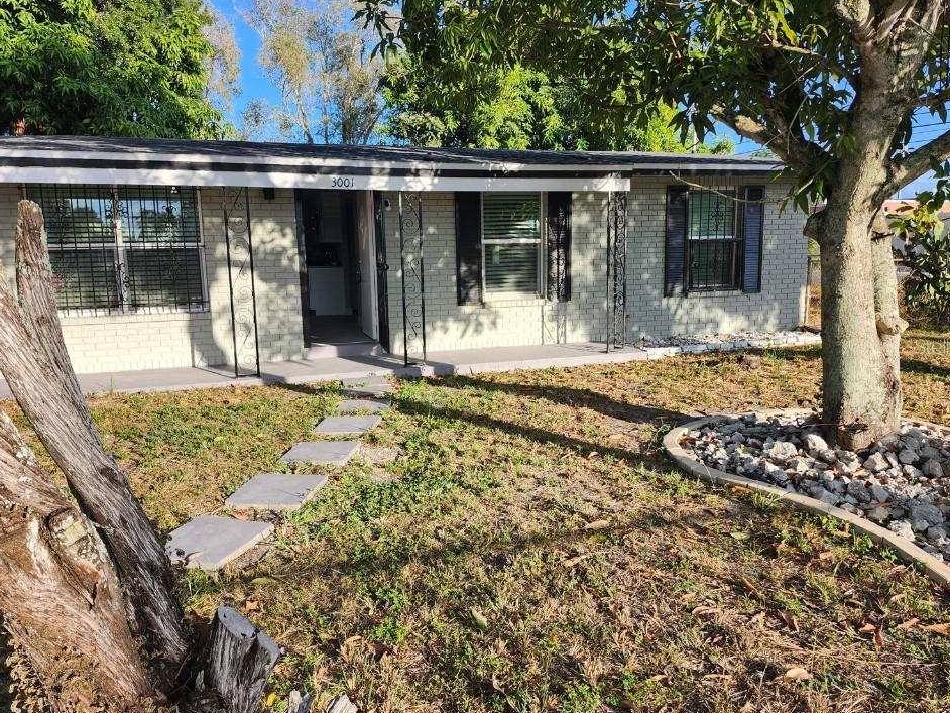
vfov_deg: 54.9
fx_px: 686
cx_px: 493
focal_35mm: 25
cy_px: 346
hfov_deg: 69.4
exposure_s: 1/634
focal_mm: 5.54
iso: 25
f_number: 1.8
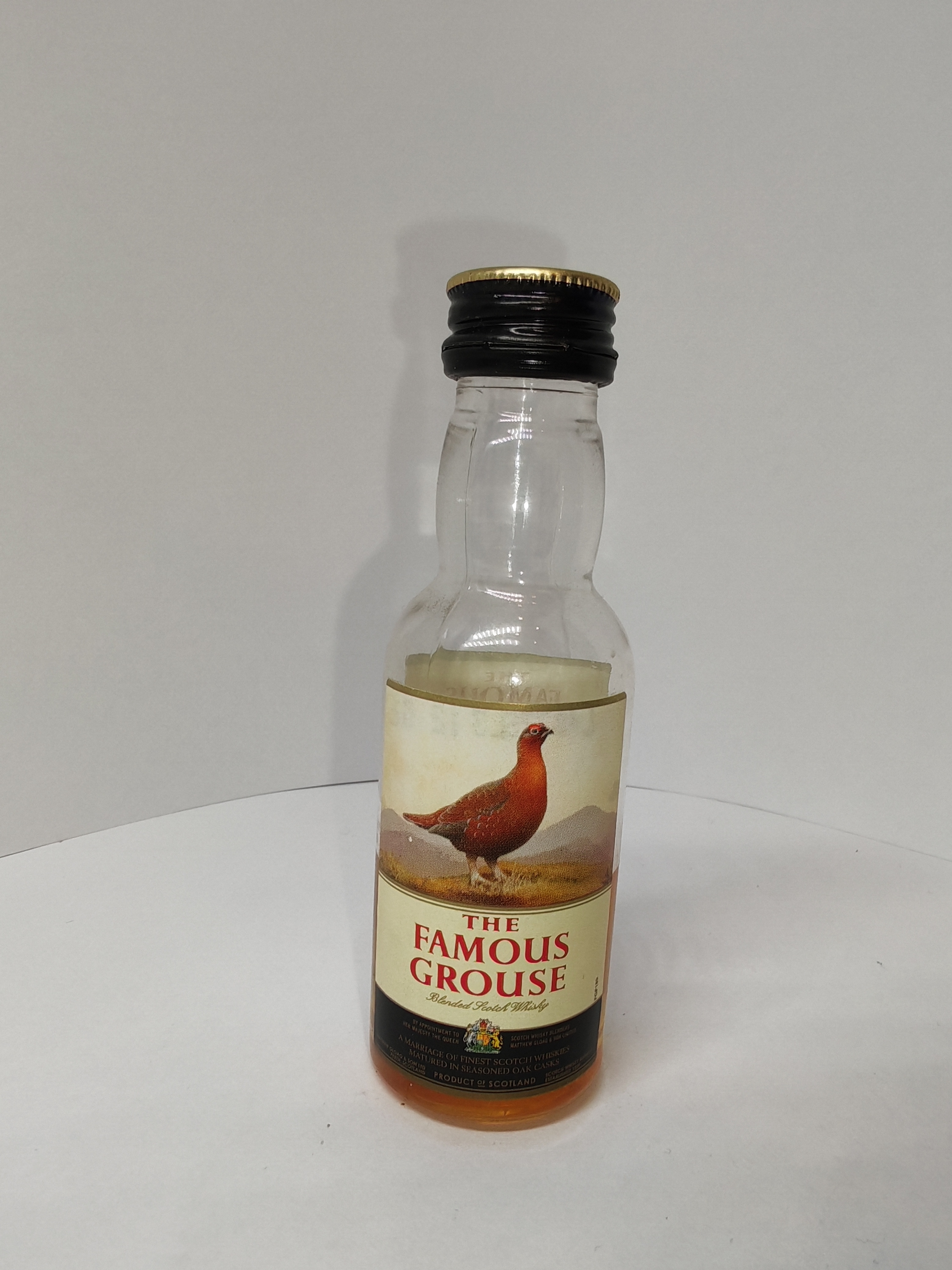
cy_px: 635
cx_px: 476
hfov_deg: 51.4
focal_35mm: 27
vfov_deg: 65.3
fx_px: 990
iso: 64
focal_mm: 1.96
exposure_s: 1/100
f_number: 2.2
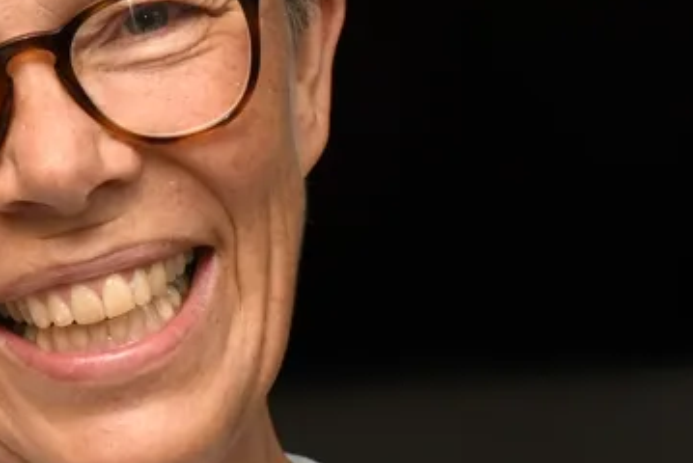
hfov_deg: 5.5
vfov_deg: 3.7
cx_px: -64
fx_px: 7205
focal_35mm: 374
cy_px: 329
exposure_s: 1/160
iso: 200
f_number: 6.3
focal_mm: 56
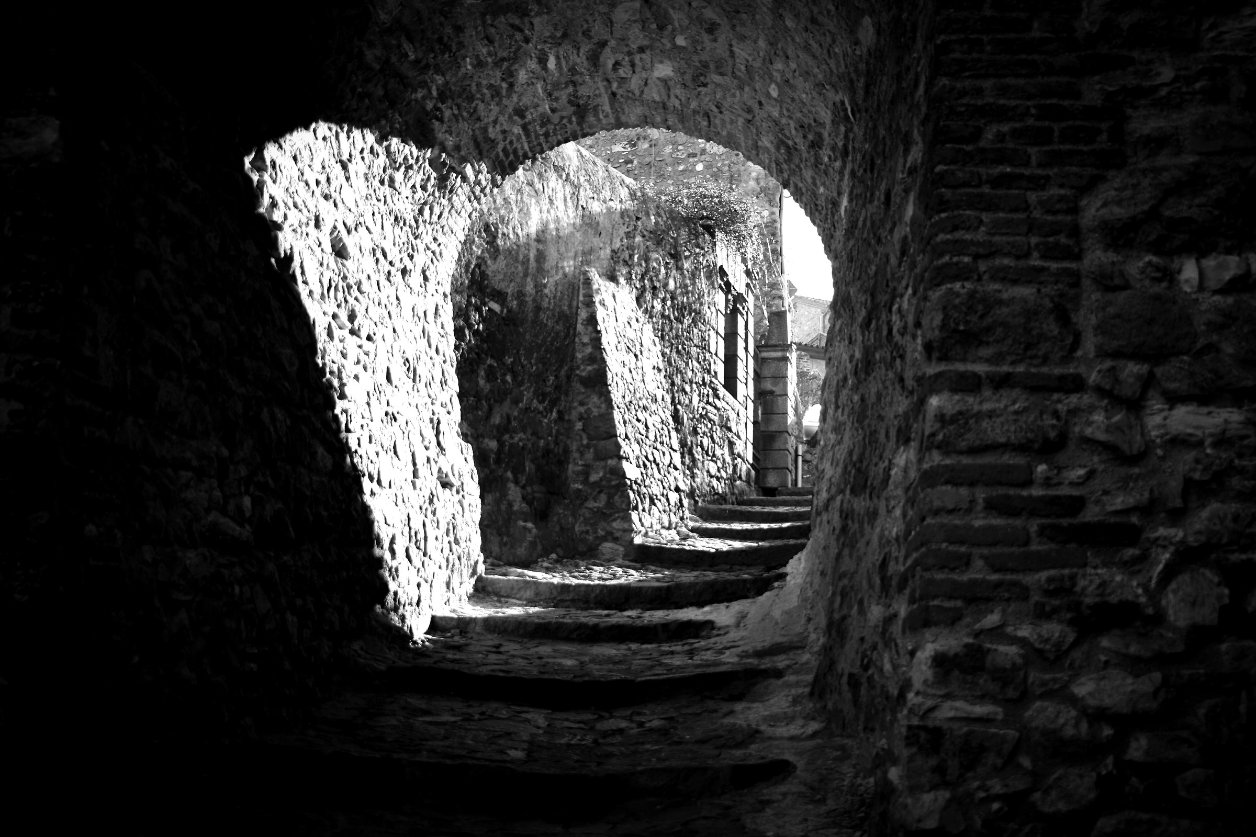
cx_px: 628
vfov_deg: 31.9
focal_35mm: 42
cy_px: 418
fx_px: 1465
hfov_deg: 46.4
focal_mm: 28
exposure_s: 1/250
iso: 100
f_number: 4.2
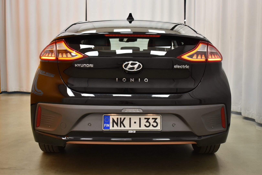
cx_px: 131
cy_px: 88
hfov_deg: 46.4
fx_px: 306
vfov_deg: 31.9
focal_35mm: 42
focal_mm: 28
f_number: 4.2
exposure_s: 1/50
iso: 280
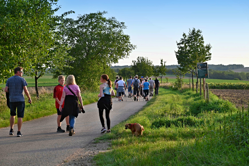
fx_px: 643
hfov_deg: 21.9
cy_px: 83
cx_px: 124
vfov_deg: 14.7
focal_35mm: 93
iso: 100
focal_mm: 62
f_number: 6.7
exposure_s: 1/180
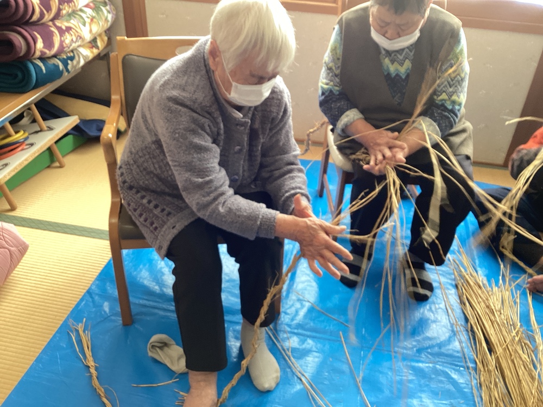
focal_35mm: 31
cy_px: 204
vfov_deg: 45.4
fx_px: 486
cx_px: 272
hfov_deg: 58.4
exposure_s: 1/50
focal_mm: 3.3
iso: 64
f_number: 2.4
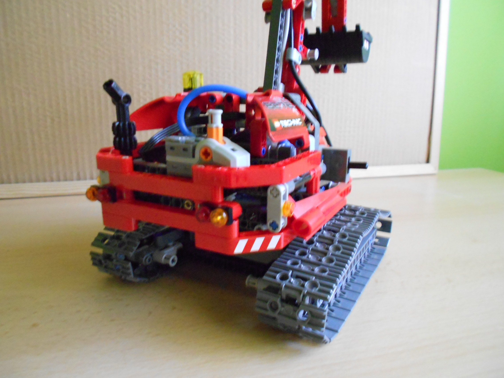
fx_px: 379
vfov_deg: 53.1
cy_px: 189
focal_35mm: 26
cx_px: 252
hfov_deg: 67.3
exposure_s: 1/8
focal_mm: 4.6
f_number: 3.2
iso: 800
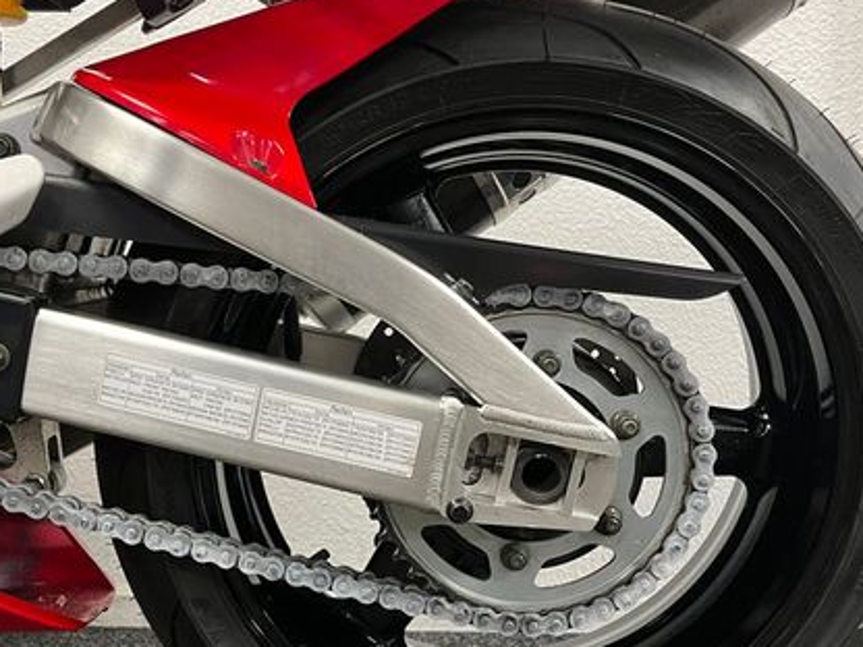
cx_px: 340
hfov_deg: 46.5
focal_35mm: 40
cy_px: 388
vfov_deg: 35.8
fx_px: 997
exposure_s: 1/50
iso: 250
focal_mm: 5.1
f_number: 1.6
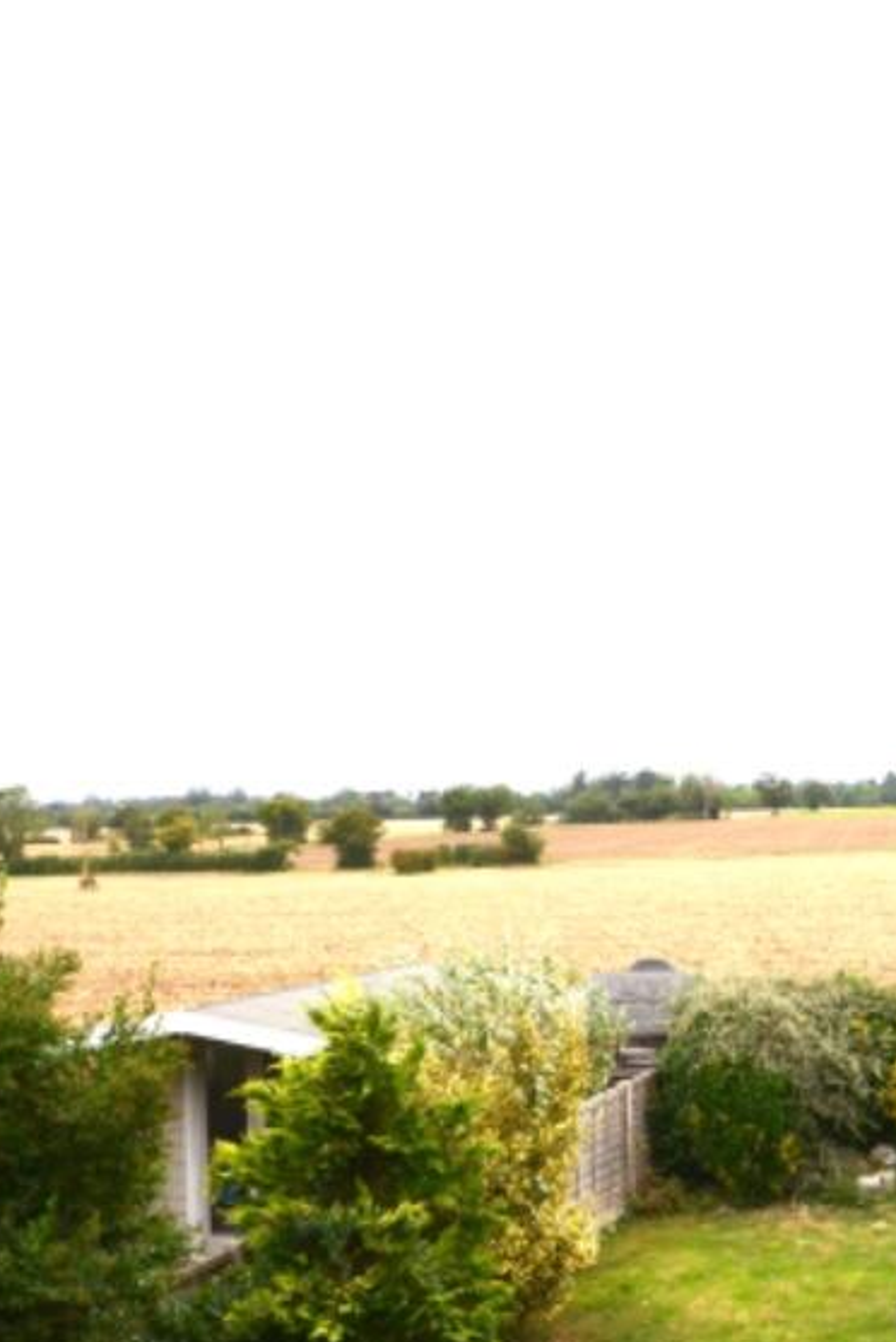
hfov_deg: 23.8
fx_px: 2051
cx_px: 848
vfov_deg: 36.1
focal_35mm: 55
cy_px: 788
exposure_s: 1/250
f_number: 10
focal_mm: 20
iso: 400
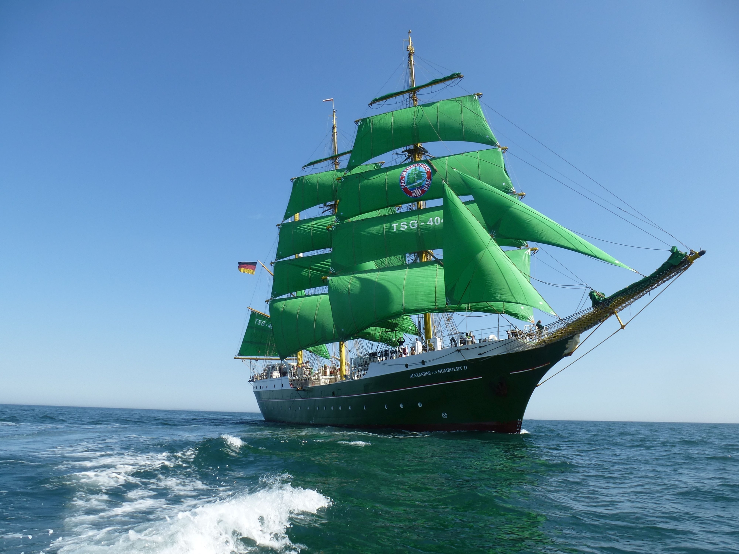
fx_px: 534
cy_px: 277
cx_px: 370
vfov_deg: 54.9
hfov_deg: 69.4
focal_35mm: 25
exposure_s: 1/640
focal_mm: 4.3
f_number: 4
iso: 100
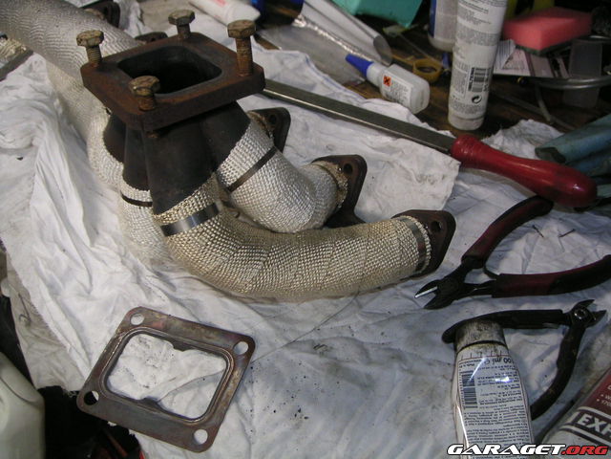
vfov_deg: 37.7
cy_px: 230
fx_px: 671
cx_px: 306
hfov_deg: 49.0
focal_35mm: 38
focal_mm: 6
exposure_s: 1/20
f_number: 2.8
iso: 100
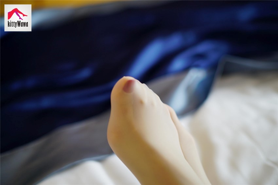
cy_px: 92
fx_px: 386
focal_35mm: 50
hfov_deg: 39.6
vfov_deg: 27.0
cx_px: 139
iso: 200
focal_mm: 50
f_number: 2
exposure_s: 1/60
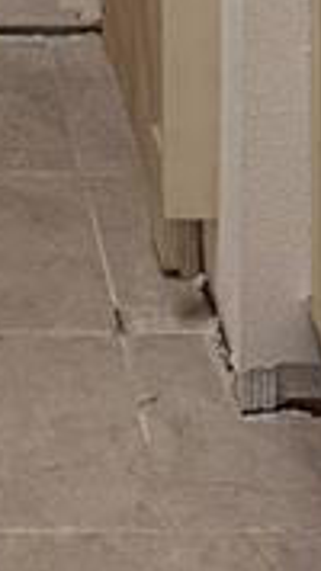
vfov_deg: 10.7
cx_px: -350
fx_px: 2666
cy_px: -731
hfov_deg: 6.6
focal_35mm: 176
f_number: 1.78
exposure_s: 1/120
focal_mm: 6.76
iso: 160
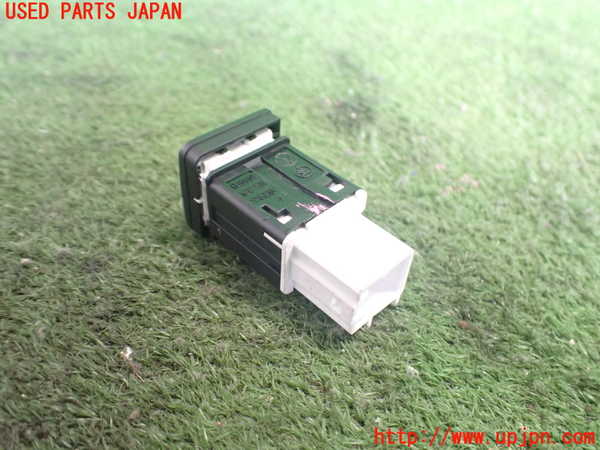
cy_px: 225
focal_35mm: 30
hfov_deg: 60.0
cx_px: 300
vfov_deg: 46.8
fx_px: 520
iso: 800
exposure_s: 1/40
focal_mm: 5.4
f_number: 2.3
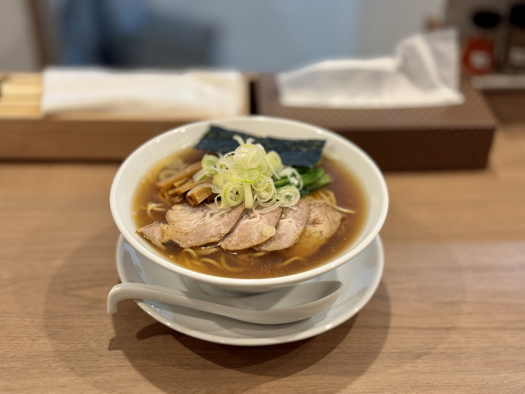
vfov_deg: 30.3
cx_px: 262
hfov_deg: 39.7
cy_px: 197
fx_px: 728
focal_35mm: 48
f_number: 1.78
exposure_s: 1/50
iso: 125
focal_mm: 6.76
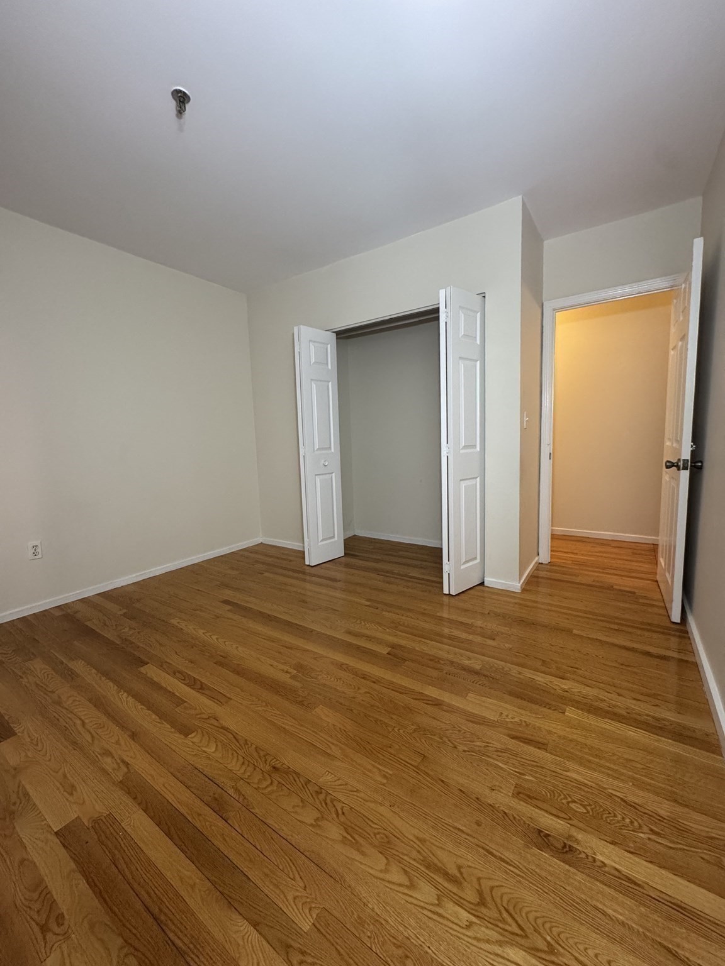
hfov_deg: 85.7
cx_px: 362
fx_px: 391
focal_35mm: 14
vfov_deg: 102.1
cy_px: 483
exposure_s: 1/60
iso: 320
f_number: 2.2
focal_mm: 2.22
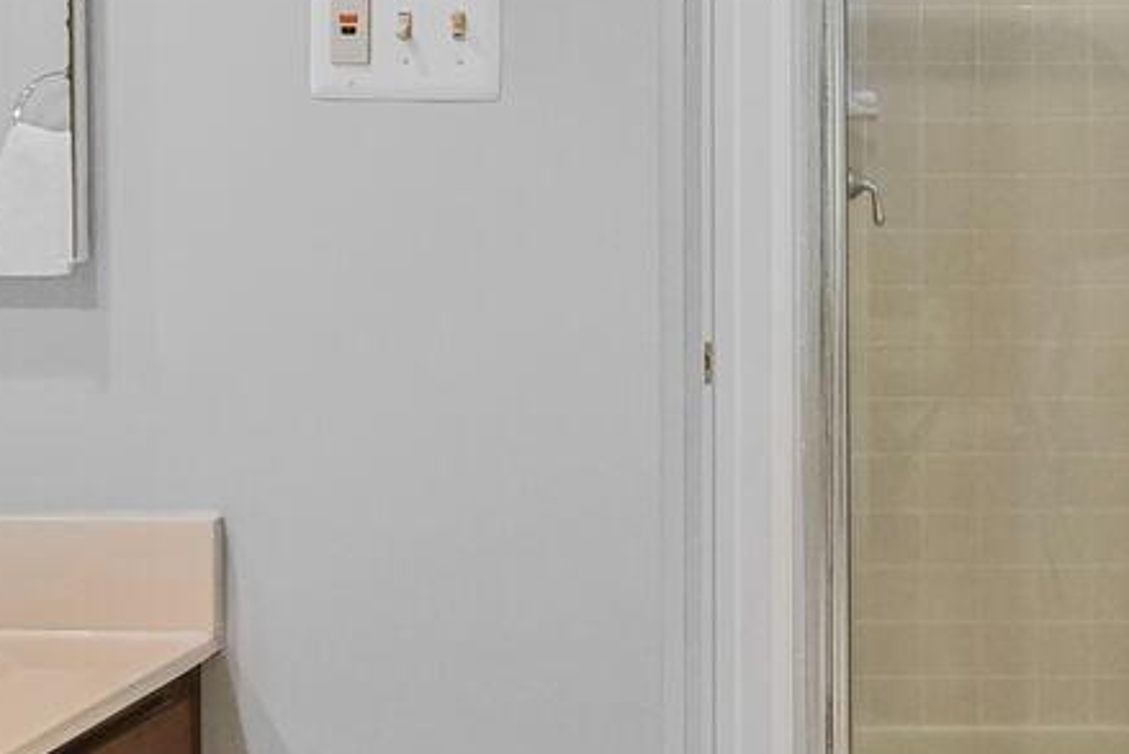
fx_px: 1851
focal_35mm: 59
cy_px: 208
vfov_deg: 22.8
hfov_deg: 32.6
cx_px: 970
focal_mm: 15
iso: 3200
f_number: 7.1
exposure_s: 1/125
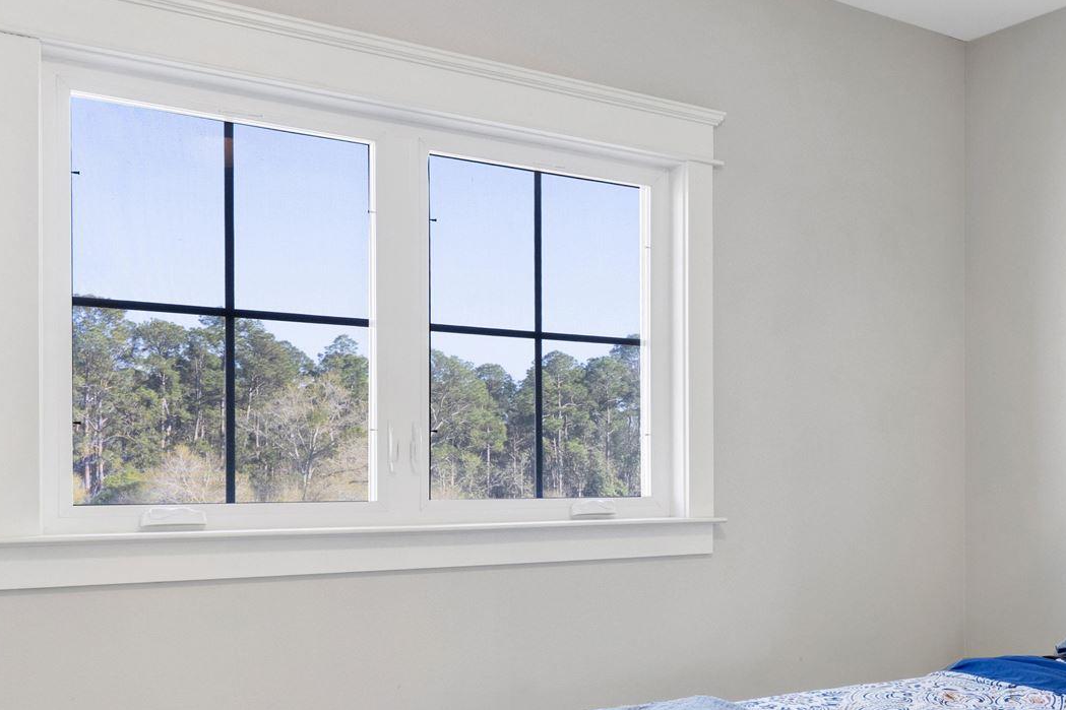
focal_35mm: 41
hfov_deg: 45.5
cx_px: 817
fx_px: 1214
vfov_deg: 32.4
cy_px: 468
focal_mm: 14
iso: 400
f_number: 11
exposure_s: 1/5
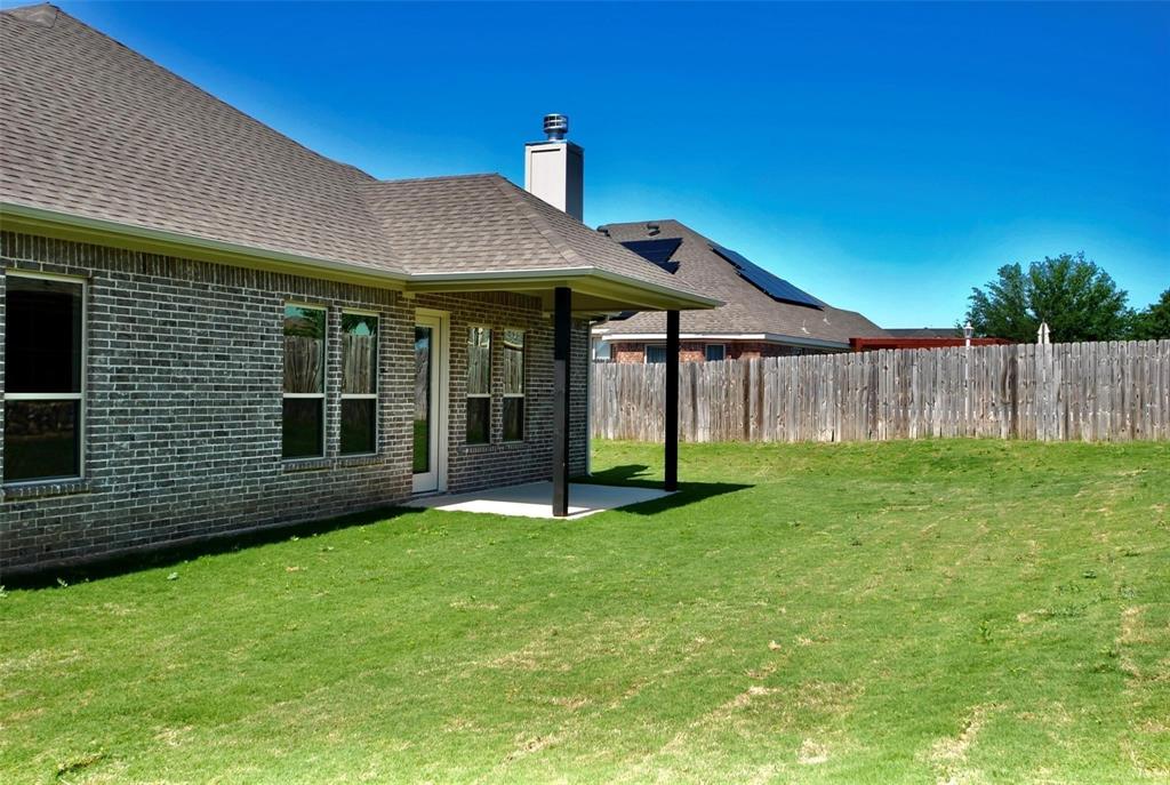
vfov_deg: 37.0
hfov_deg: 53.0
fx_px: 1172
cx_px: 585
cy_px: 392
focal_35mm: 36
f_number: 7.1
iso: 100
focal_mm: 24
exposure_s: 1/200
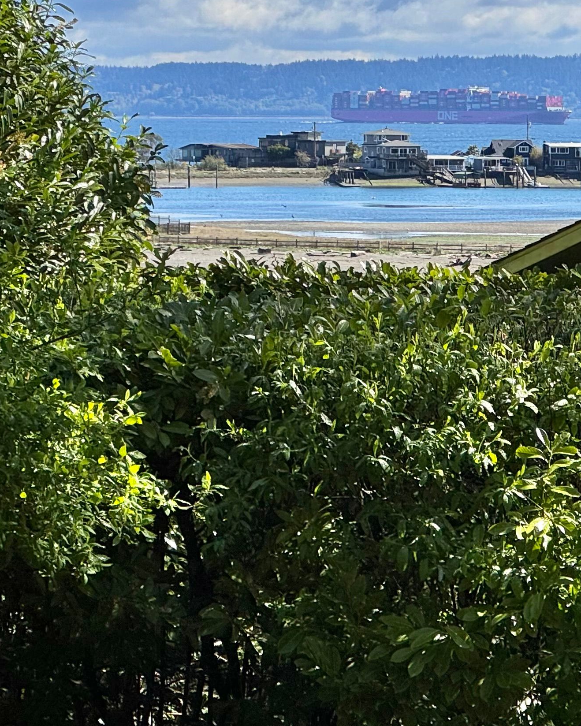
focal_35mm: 184
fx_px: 3954
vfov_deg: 10.5
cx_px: 351
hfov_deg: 8.4
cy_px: 323
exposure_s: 1/1054
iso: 25
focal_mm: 9
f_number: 2.8
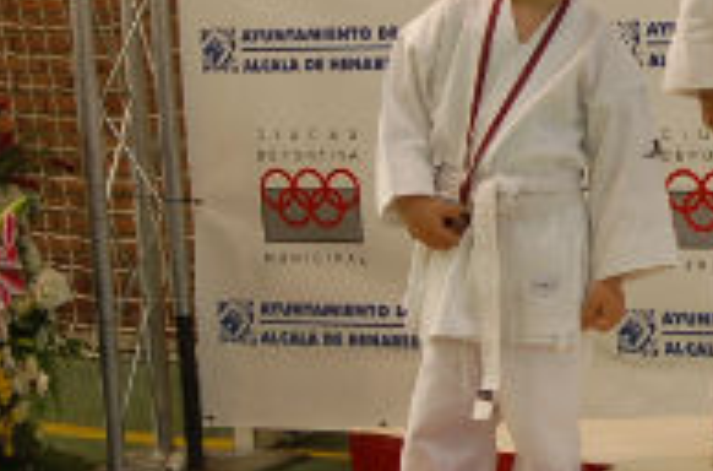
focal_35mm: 158
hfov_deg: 12.6
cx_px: 945
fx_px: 3119
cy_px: 158
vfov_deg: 8.6
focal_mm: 34
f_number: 3.8
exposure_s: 1/60
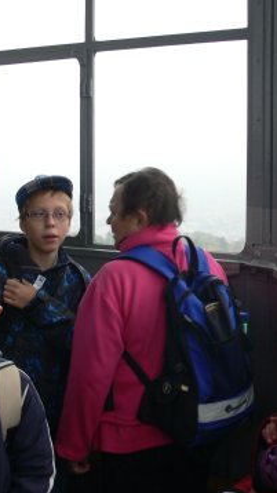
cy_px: 235
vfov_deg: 36.0
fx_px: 758
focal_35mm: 58
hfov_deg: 20.5
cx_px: 207
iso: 100
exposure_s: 1/80
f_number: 4
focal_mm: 7.4
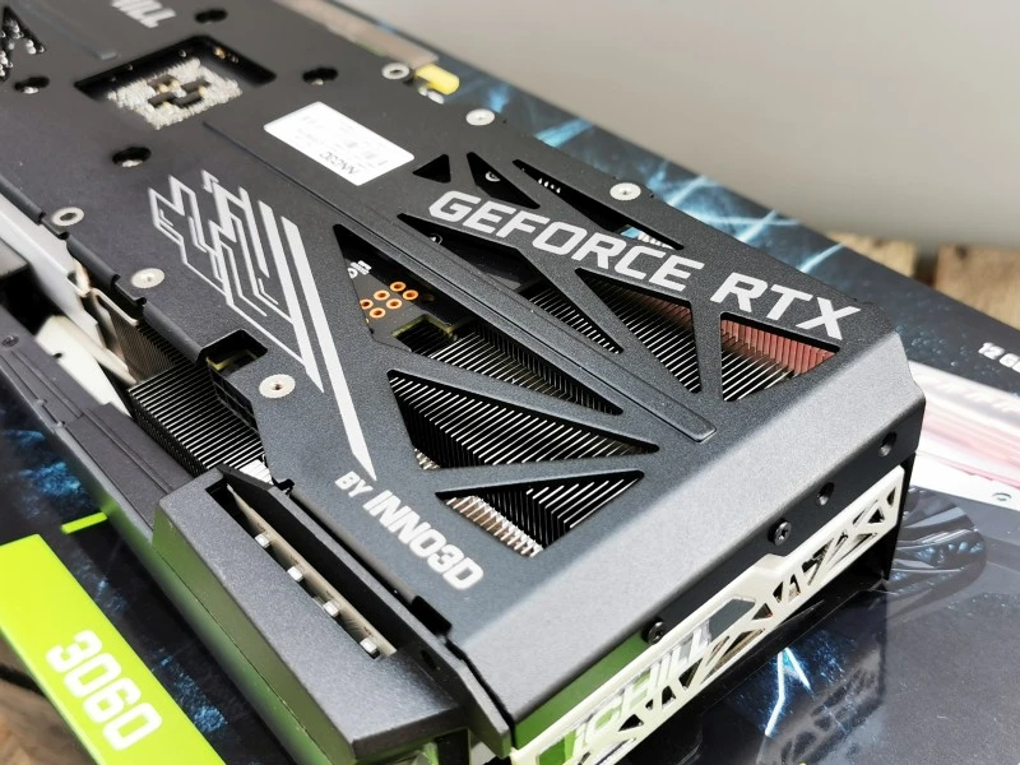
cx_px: 510
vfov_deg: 34.3
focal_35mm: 42
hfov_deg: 44.8
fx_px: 1238
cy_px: 382
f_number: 1.6
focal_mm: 5.56
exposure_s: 1/100
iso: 50
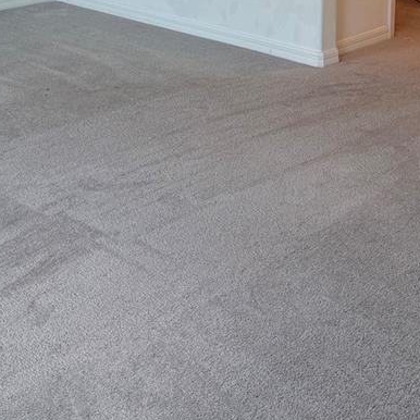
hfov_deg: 26.0
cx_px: 254
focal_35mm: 66
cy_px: -12
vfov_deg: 24.7
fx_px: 906
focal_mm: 6.76
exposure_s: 1/240
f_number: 1.78
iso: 160
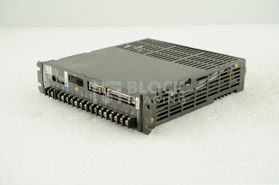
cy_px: 92
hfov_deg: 30.5
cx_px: 140
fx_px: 511
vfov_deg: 20.6
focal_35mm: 66
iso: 1600
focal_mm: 66
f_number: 11
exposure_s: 1/125
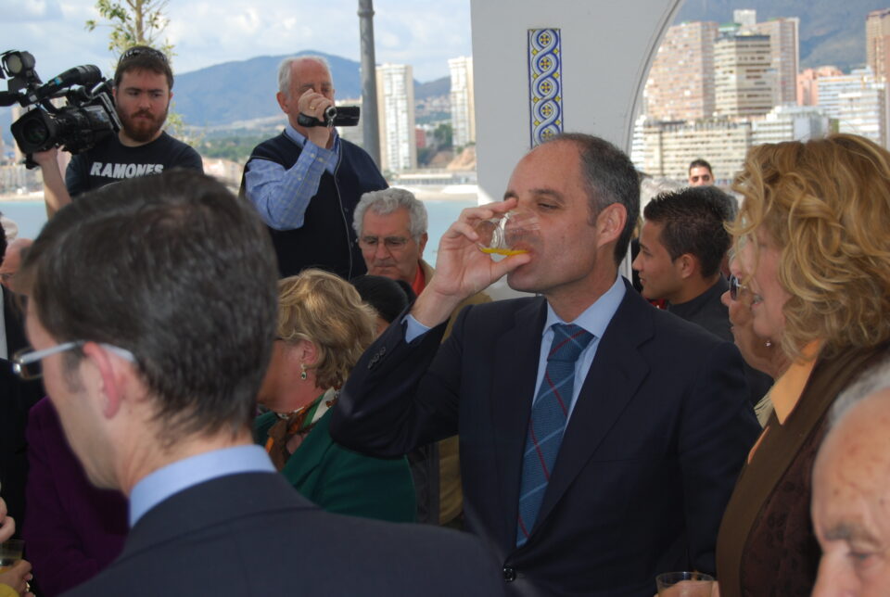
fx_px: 1709
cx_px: 445
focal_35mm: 69
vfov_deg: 19.8
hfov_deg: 29.2
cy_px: 298
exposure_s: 1/160
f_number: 5.3
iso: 100
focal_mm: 46
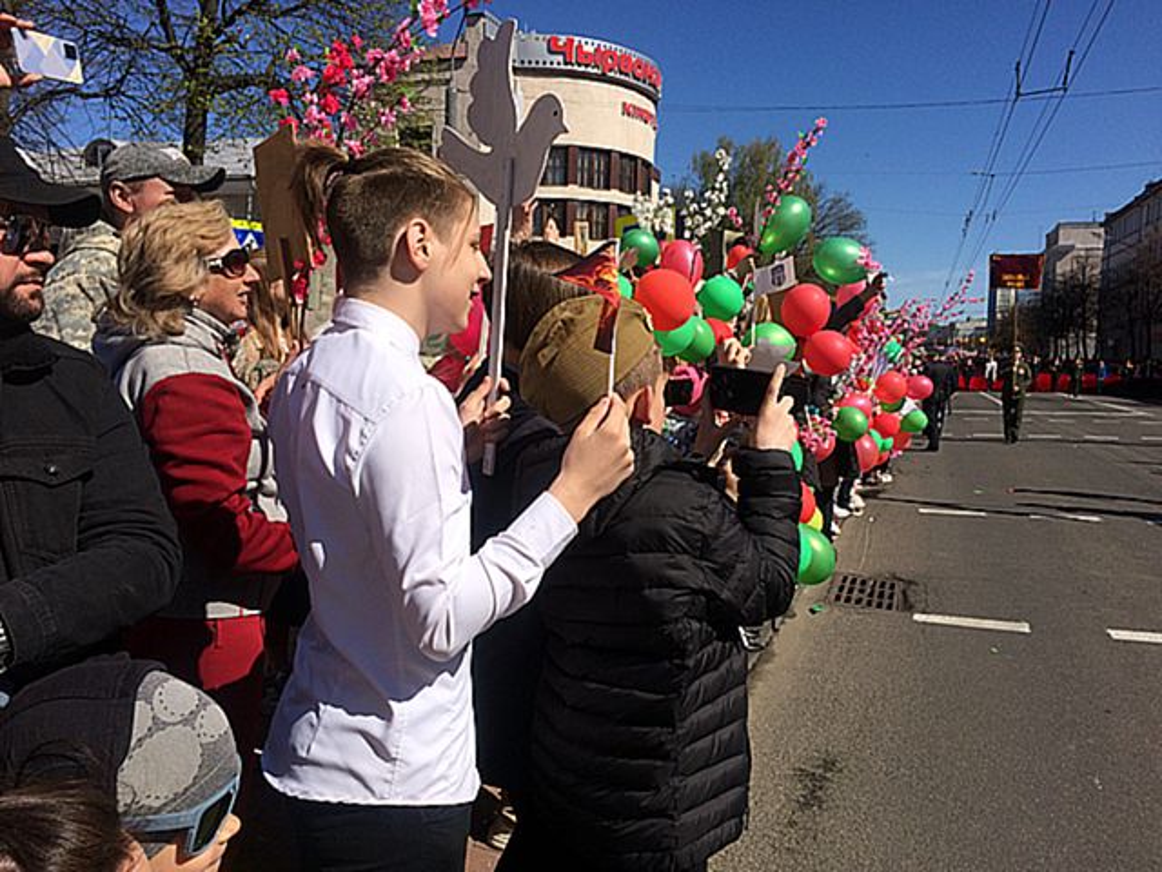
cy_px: 436
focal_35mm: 29
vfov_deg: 48.2
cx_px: 581
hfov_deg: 61.7
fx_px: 973
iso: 32
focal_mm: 4.15
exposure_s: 1/3425
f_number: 2.2
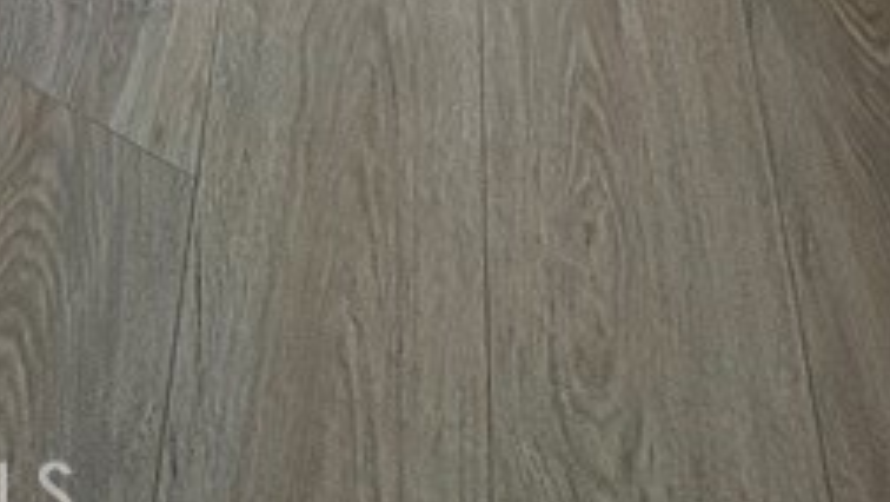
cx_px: -452
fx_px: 1464
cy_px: -1266
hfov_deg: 25.4
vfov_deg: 9.5
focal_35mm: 62
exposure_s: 1/394
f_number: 2.2
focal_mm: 2.22
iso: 40
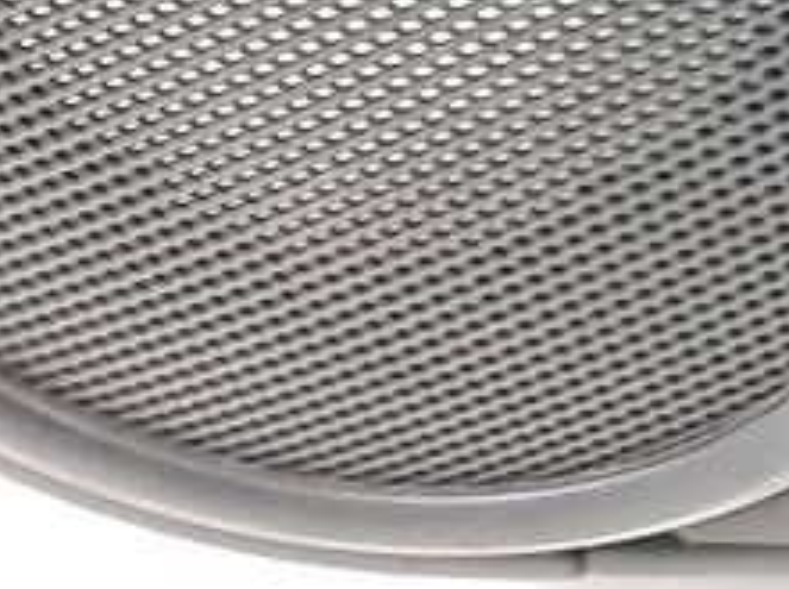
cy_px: -835
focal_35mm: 136
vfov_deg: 9.6
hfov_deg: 11.8
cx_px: 1906
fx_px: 3095
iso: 200
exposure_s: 1/50
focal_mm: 4.6
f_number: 2
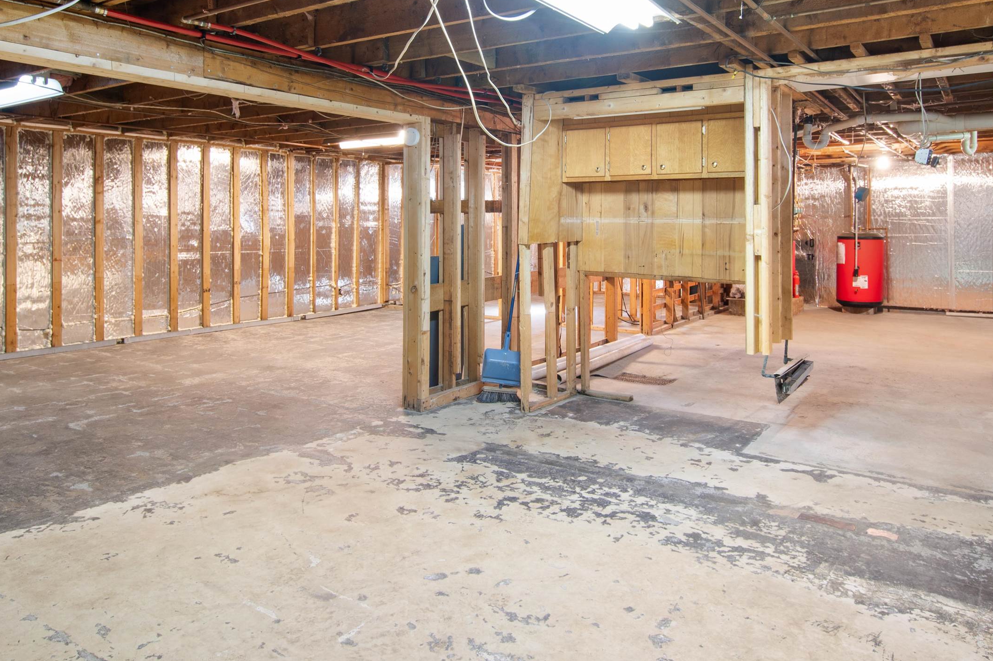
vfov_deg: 48.7
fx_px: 717
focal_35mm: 26
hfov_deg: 69.4
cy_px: 224
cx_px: 499
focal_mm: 12
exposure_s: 2.5
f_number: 8
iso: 64
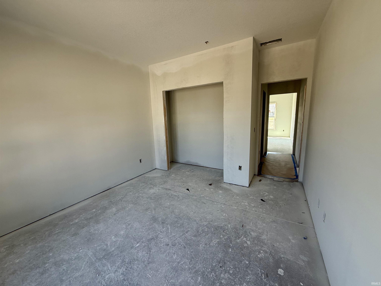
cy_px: 143
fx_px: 154
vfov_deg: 85.7
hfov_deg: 102.1
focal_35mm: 14
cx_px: 190
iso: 64
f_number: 2.2
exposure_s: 1/113
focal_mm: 2.22
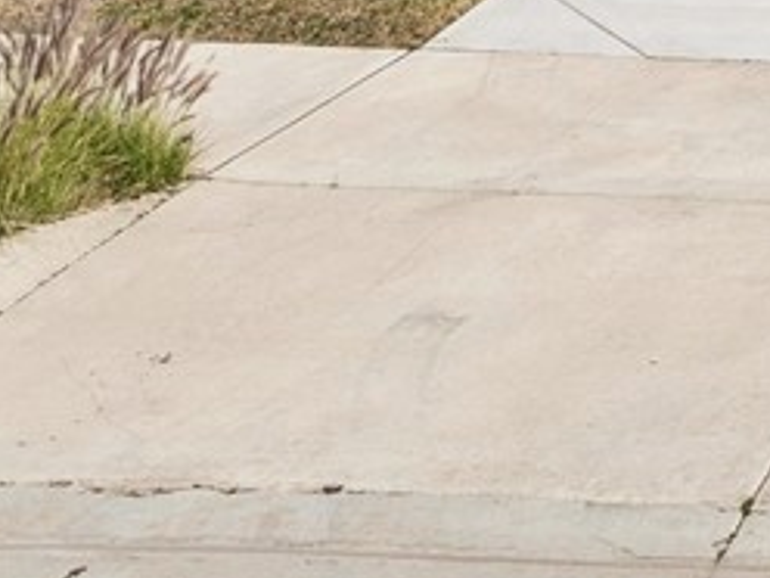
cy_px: -572
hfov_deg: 15.7
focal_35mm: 99
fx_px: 2202
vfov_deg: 13.0
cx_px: 1531
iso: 100
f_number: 2.8
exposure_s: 1/120
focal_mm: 12.3
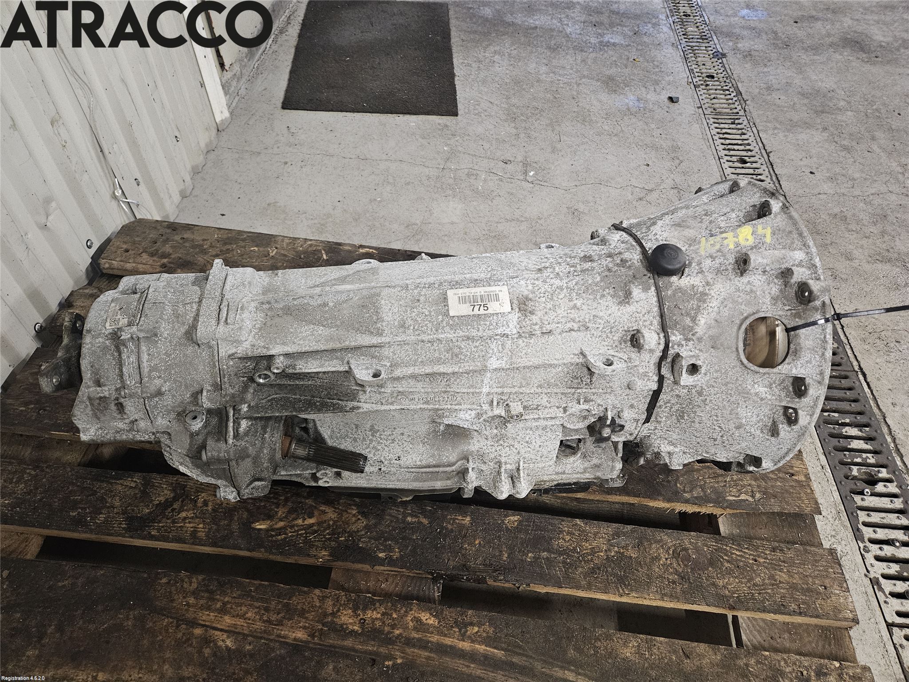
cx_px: 454
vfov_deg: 58.9
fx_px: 604
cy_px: 341
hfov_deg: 73.9
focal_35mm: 23
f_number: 1.8
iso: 500
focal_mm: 5.4
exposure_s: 1/50
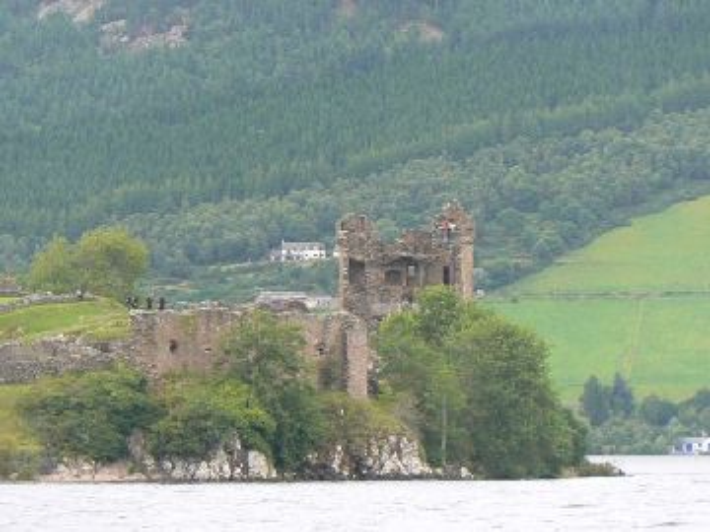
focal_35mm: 233
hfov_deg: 8.5
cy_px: 266
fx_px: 4779
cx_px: 355
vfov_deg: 6.4
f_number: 5
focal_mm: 38.9
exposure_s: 1/125
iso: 80
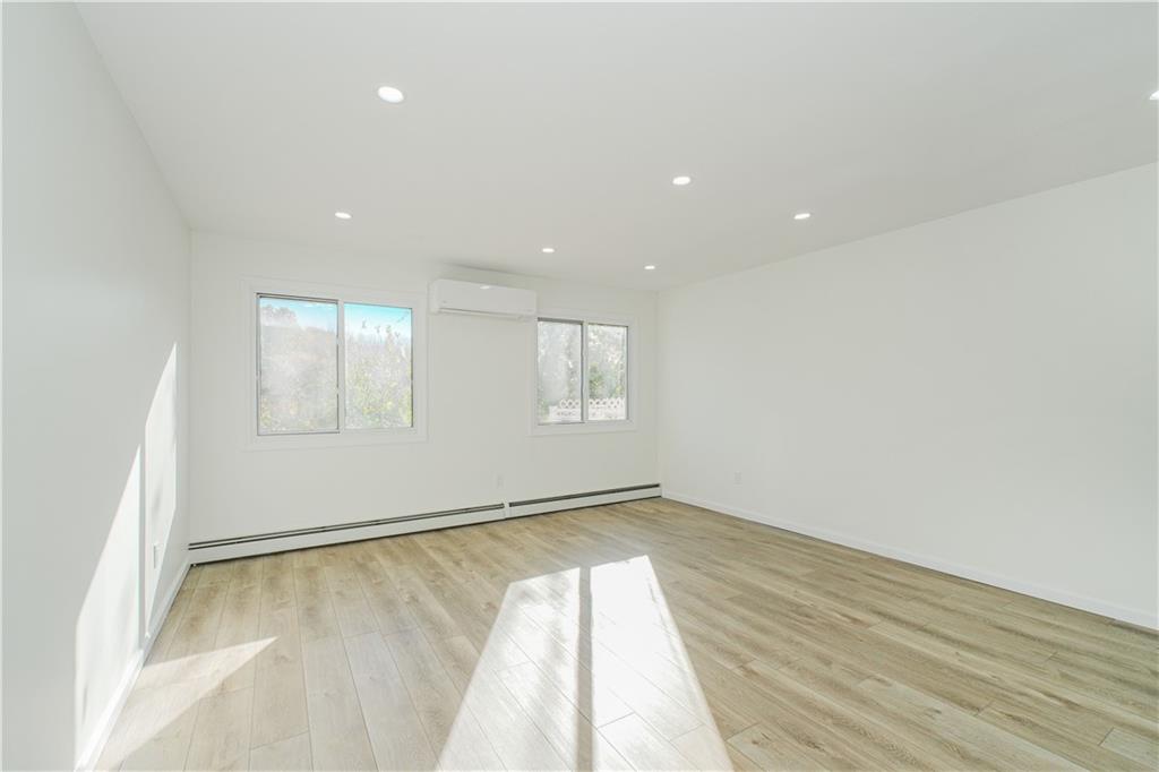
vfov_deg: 77.3
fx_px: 483
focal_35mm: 15
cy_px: 386
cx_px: 580
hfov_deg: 100.4
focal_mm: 10
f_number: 8
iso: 320
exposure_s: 1/125
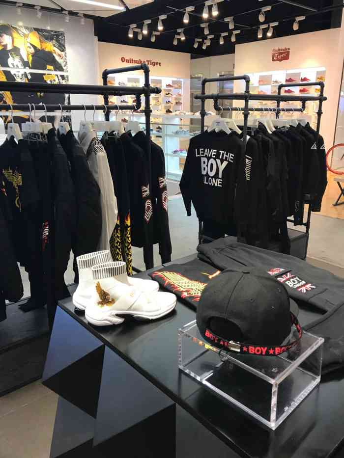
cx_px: 172
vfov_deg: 63.4
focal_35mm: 28
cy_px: 229
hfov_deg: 49.8
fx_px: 371
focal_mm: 3.99
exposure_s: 1/33
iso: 32
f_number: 1.8
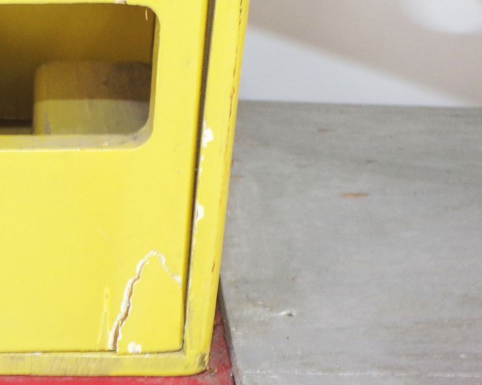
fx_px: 1241
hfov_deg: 21.5
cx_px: 43
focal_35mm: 87
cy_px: 236
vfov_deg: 17.6
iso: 125
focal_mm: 6.6
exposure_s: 1/34
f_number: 3.3
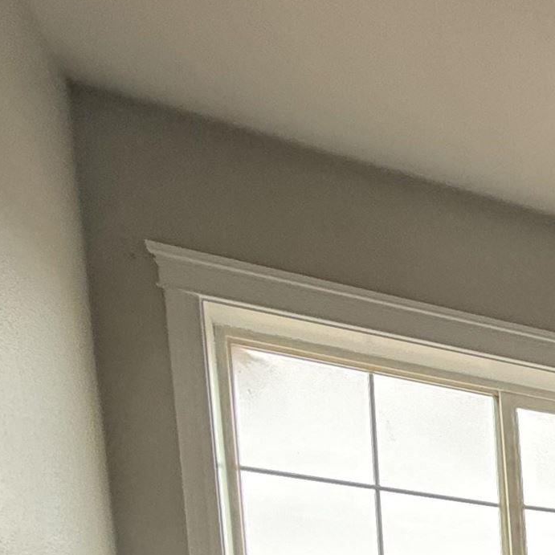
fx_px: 998
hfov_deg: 18.9
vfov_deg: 23.6
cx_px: 1114
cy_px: 868
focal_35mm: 55
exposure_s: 1/99
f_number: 2.2
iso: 160
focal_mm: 2.22
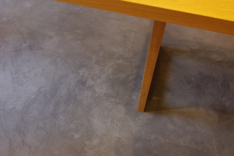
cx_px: 117
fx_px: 234
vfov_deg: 36.8
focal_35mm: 36
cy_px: 78
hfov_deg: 53.2
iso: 200
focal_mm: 24
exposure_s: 1/8
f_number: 4.5
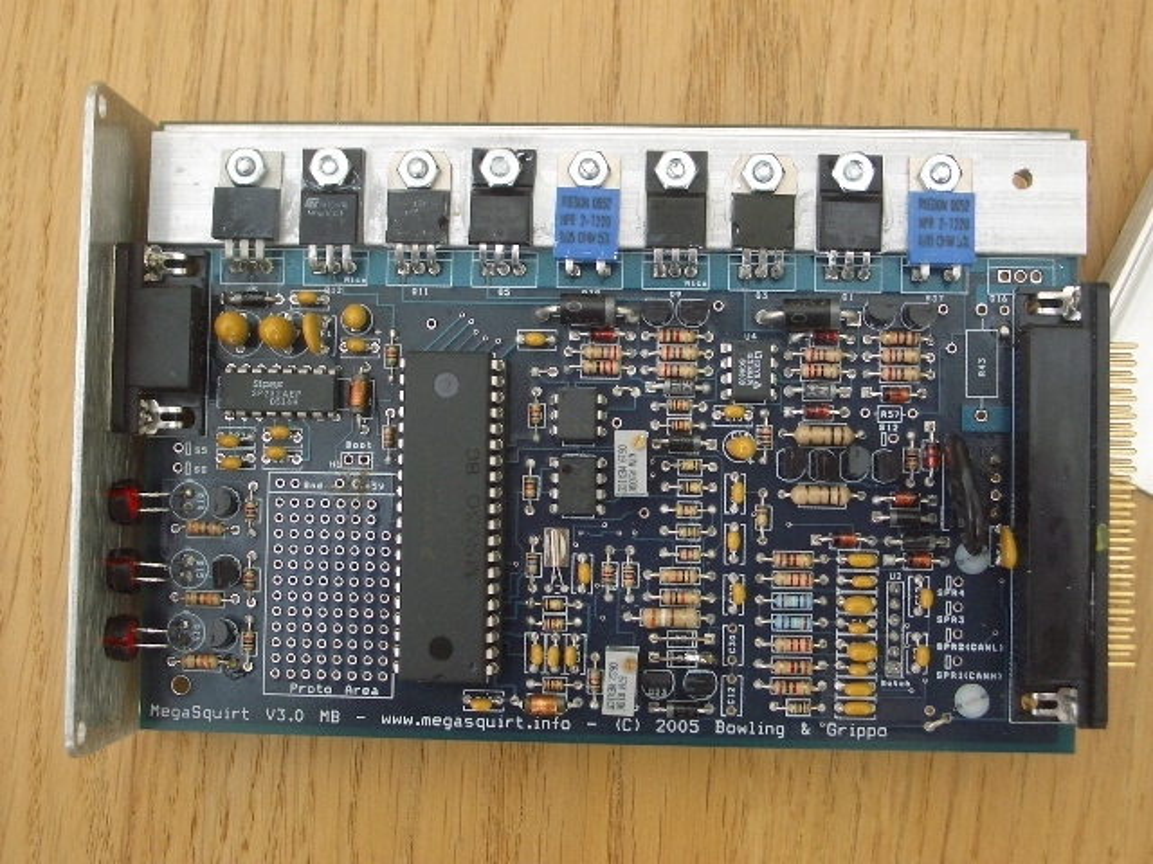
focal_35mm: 49
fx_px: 1632
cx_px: 576
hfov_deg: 38.9
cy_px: 432
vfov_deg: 29.7
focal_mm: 8.2
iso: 100
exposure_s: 1/50
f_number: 3.1
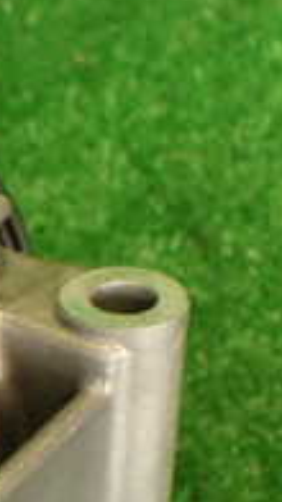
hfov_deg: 9.1
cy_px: 494
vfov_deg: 17.5
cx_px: -377
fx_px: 1598
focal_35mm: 120
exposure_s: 1/40
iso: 200
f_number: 2.5
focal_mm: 6.37
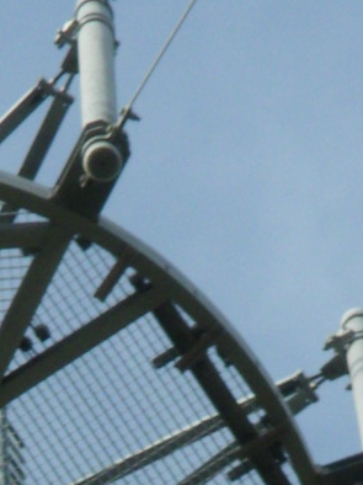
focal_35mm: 1053
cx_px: 14
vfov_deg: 1.9
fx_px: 14739
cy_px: 840
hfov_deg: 1.4
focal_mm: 31.5
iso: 80
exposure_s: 1/250
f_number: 5.6
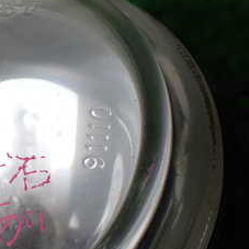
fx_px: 570
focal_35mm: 70
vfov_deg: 24.5
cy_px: 179
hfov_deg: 23.2
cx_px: -24
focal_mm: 5.4
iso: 100
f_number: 2.3
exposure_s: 1/160
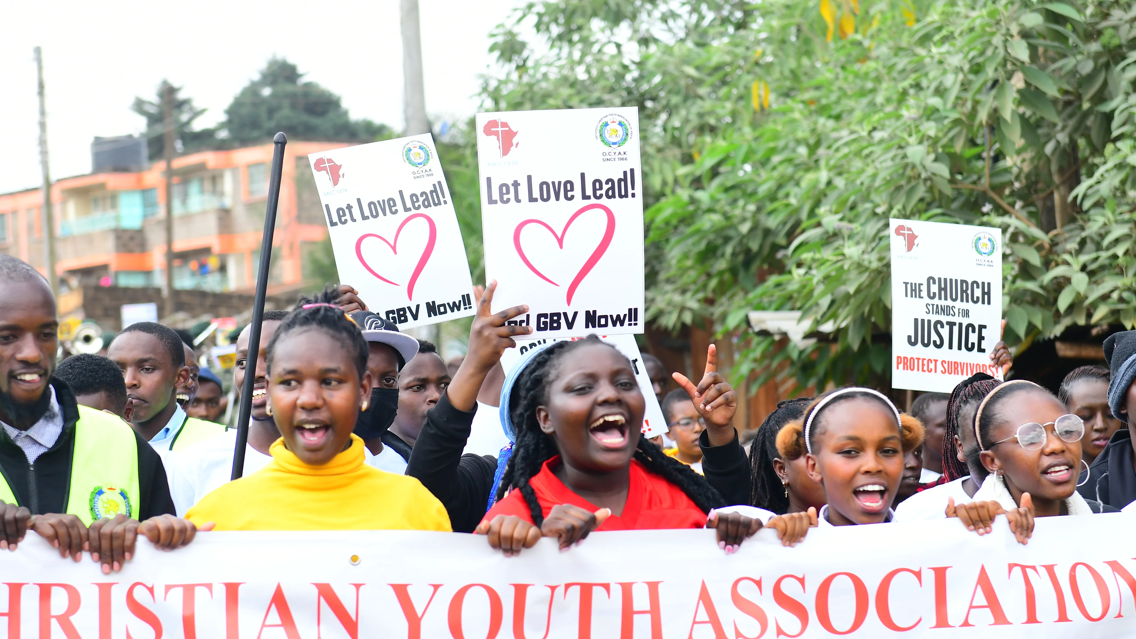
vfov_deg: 10.9
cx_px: 564
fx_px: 3344
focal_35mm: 111
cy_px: 298
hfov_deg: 19.3
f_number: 4
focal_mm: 70
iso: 400
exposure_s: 1/800
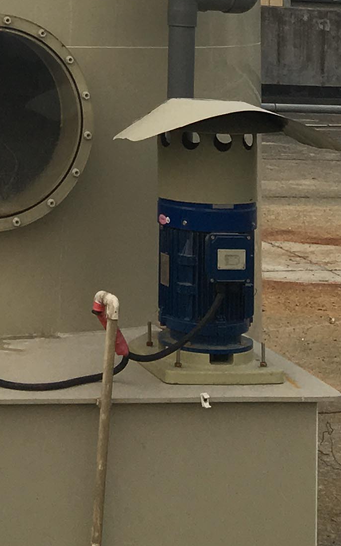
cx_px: -48
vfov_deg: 16.6
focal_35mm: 113
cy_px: -294
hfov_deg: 11.4
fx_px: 1680
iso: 25
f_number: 2.2
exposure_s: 1/100
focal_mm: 4.15
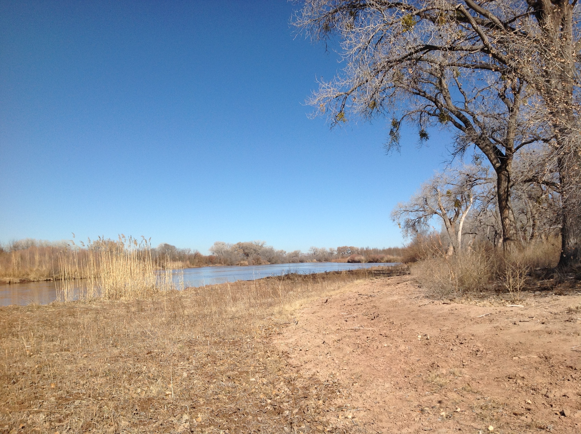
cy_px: 217
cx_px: 290
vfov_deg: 40.6
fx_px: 587
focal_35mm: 35
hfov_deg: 52.7
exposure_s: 1/2519
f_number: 2.4
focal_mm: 4.28
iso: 50
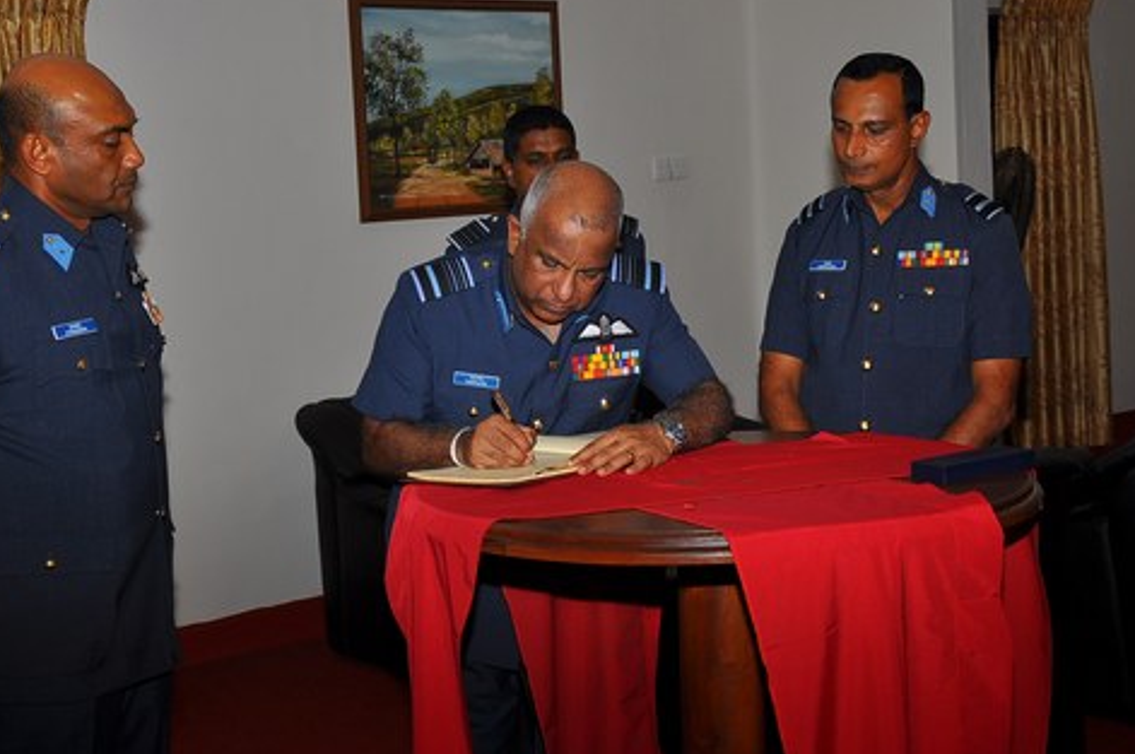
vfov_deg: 20.9
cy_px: 348
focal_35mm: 65
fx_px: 2047
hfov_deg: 31.0
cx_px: 540
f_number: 4.2
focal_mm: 34
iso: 200
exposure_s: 1/100
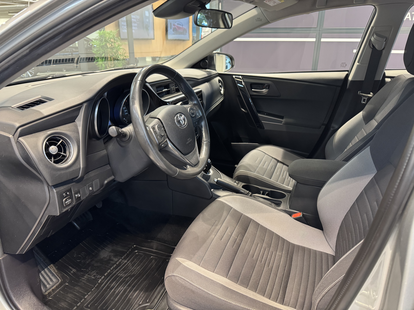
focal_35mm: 24
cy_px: 155
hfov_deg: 71.6
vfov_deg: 56.8
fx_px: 287
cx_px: 207
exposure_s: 1/50
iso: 400
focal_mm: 6.76
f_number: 1.78
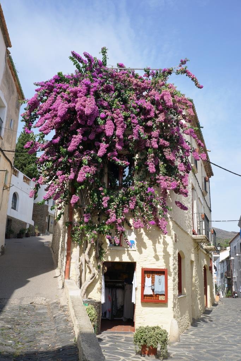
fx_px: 351
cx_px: 120
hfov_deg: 37.9
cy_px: 180
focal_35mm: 35
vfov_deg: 54.4
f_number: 8
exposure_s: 1/640
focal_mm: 35
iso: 400
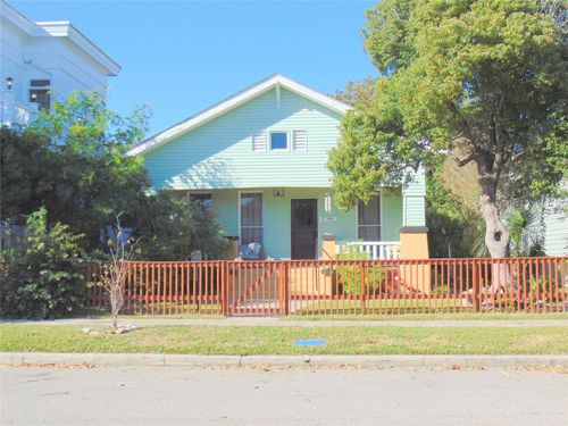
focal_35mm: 42
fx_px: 689
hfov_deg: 44.8
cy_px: 213
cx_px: 284
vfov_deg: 34.3
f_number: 3.3
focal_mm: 7.6
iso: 80
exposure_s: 1/1000
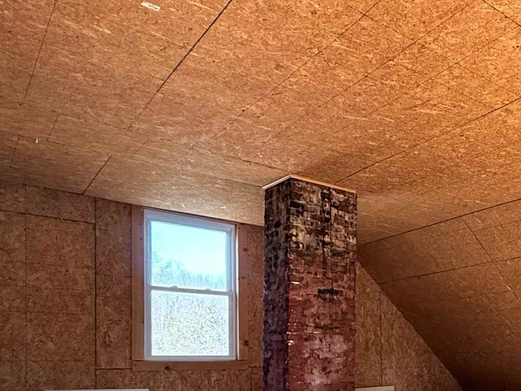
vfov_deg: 37.8
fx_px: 527
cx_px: 575
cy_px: 358
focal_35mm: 35
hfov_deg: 41.6
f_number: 2.2
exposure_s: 1/99
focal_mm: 2.22
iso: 200
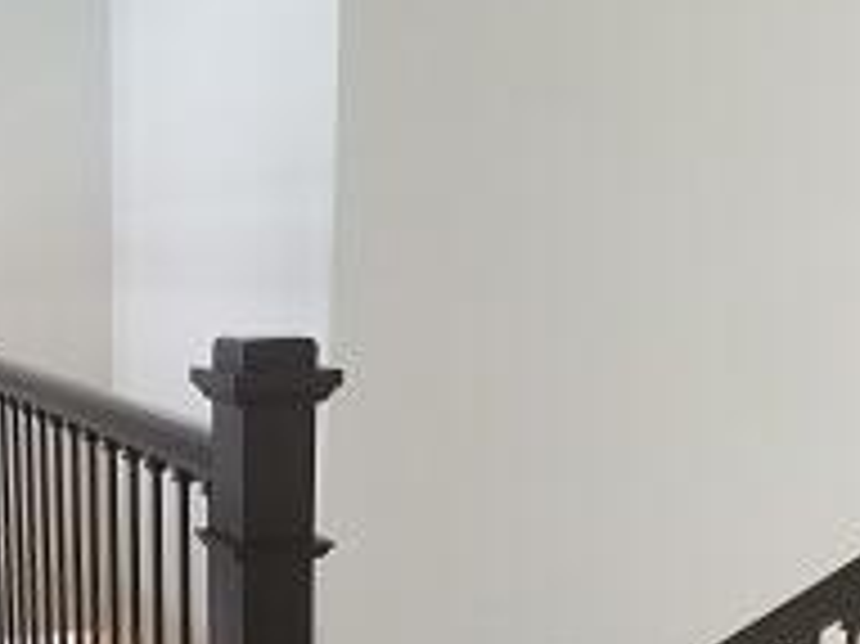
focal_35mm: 55
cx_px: 14
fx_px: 1366
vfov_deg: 26.2
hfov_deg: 32.4
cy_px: 480
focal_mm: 4.2
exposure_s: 1/60
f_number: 1.7
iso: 64
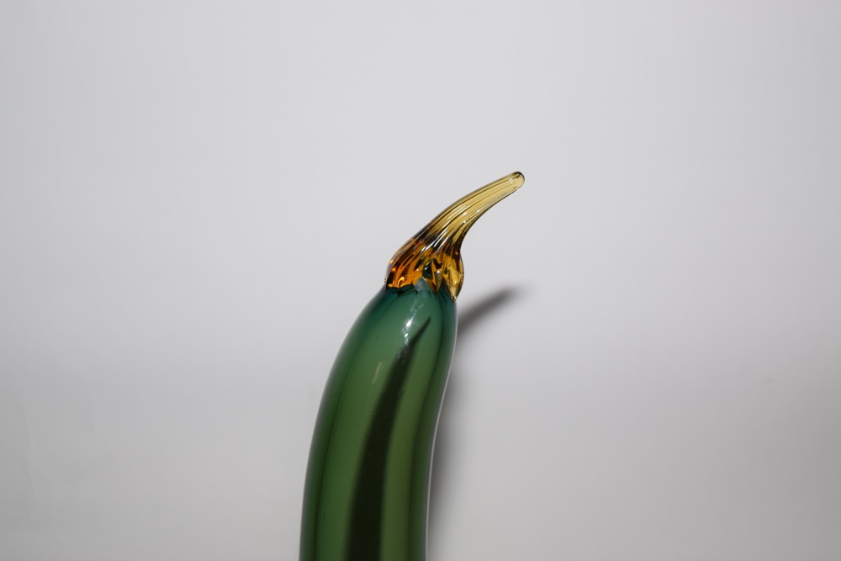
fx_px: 1927
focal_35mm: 82
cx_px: 420
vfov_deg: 16.6
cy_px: 280
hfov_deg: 24.6
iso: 250
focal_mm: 55
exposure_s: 1/60
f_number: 5.6
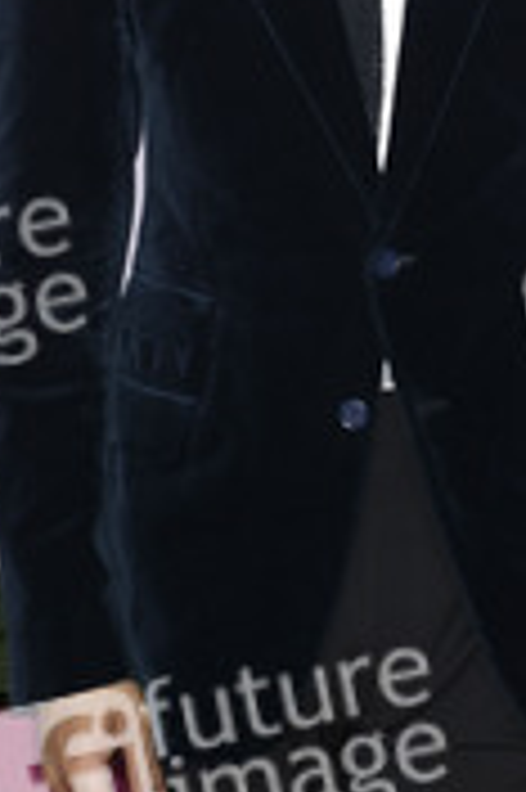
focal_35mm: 193
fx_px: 4238
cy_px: 81
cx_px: 346
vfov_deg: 10.6
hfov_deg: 7.1
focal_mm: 85
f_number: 6.3
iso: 640
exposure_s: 1/250
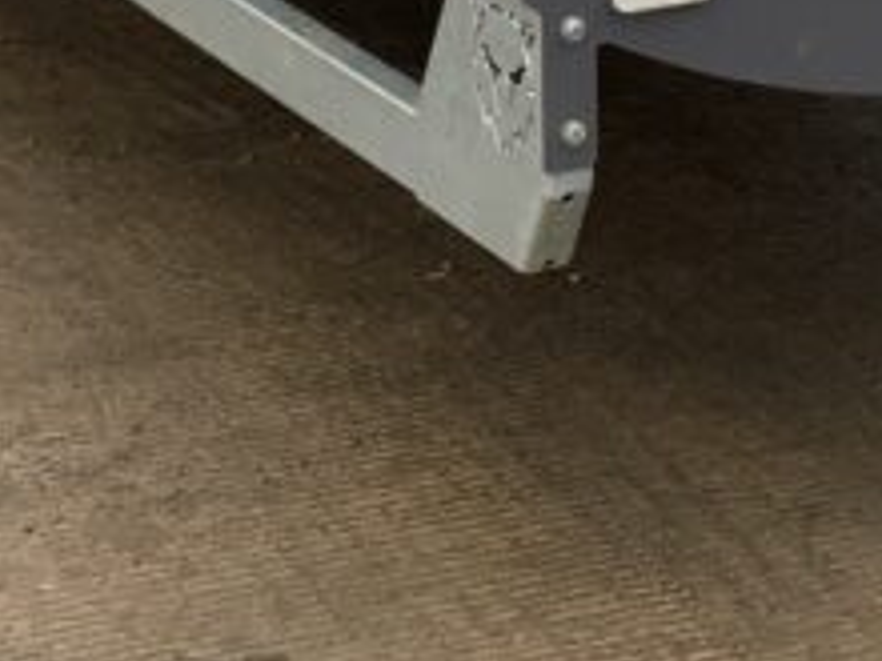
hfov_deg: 14.2
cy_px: -349
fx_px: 3440
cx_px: 1054
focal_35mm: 135
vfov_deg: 10.6
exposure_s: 1/212
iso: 16
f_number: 1.8
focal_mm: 3
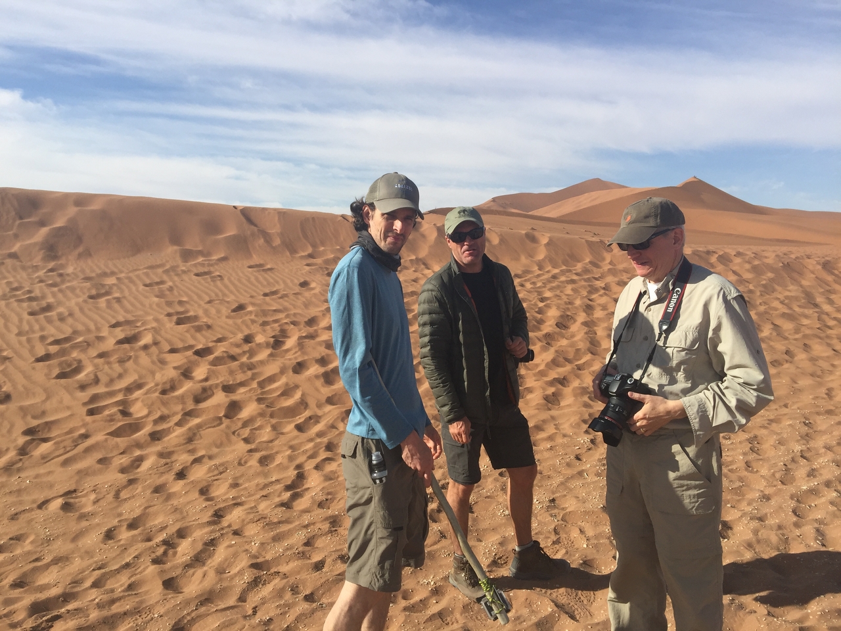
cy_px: 316
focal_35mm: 29
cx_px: 420
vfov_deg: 48.2
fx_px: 705
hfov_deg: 61.7
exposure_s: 1/2198
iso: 32
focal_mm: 4.15
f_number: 2.2
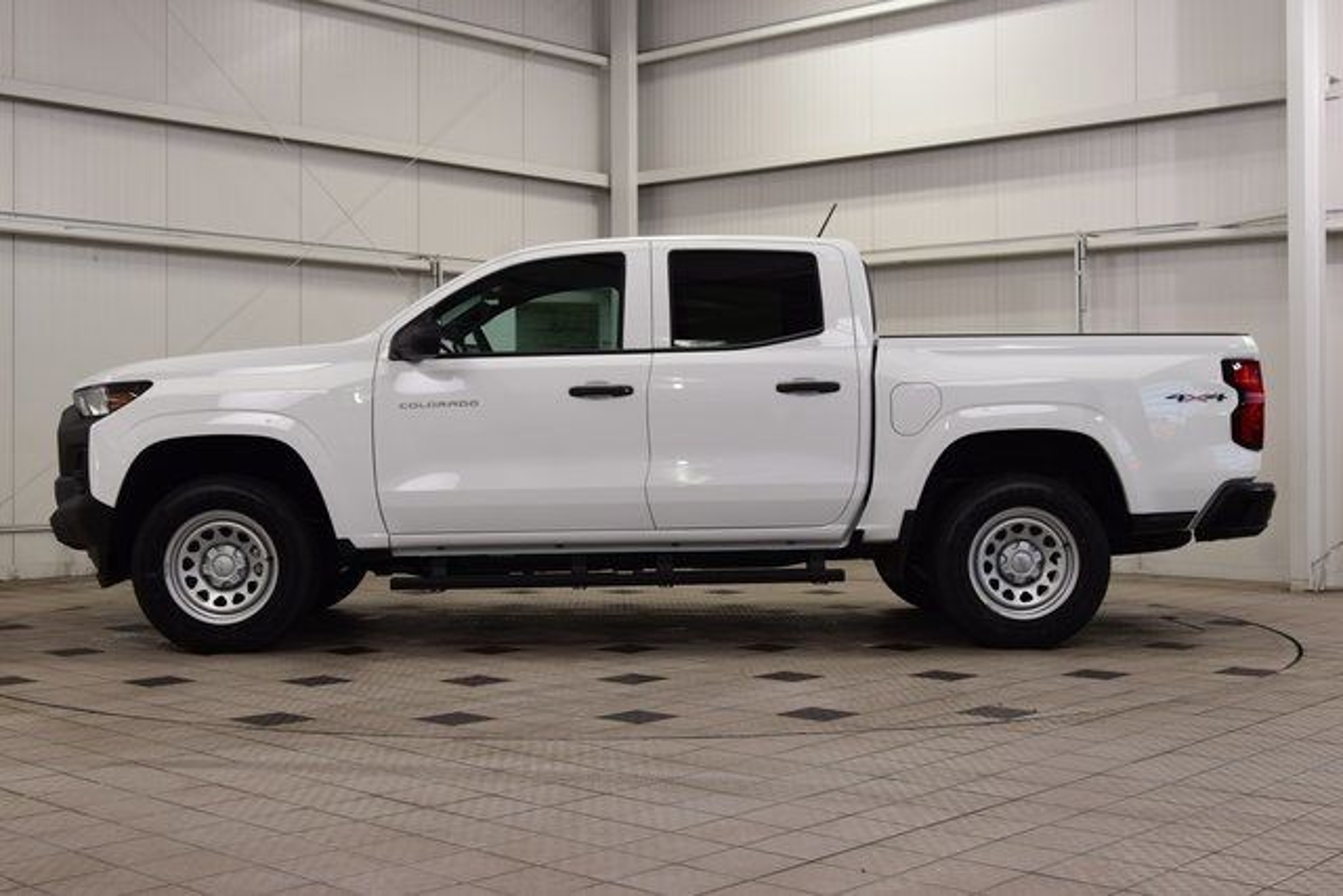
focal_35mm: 46
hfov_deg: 42.3
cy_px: 448
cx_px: 672
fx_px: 1735
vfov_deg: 29.0
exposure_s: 1/40
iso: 400
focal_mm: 31
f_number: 7.1
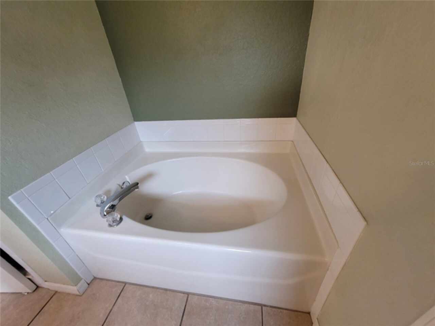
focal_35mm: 13
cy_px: 163
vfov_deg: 89.9
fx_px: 163
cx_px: 218
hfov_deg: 106.2
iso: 250
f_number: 2.2
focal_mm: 2.2
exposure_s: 1/60
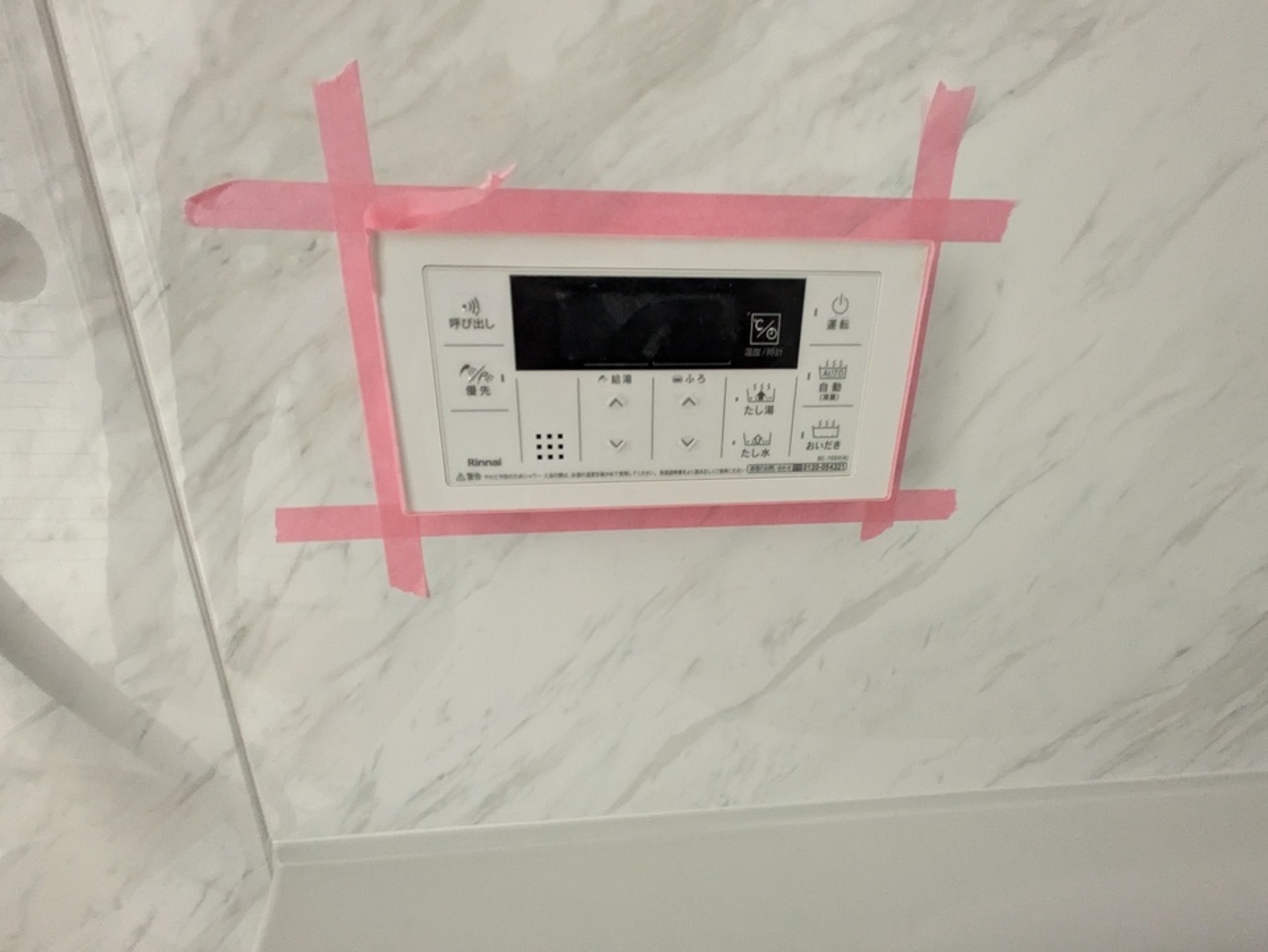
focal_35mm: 14
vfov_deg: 85.7
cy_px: 476
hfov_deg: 102.0
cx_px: 634
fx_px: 513
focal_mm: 1.83
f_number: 2.2
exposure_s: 1/24
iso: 1066
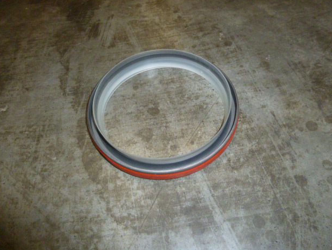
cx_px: 166
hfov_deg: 67.3
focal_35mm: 26
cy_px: 123
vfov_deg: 53.1
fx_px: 250
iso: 400
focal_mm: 4.5
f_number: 3.1
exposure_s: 1/60
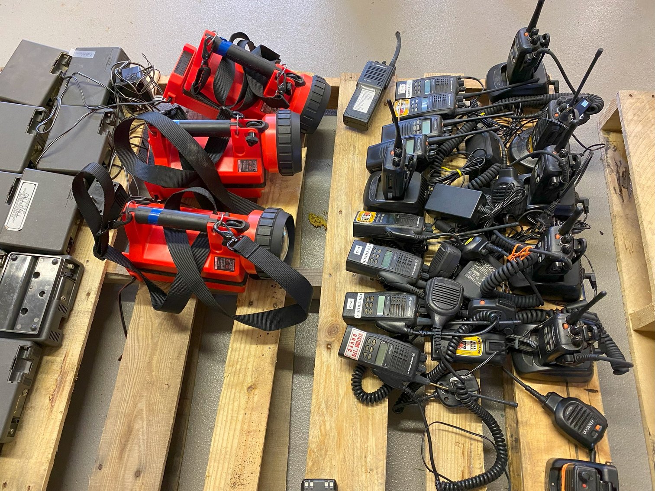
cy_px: 246
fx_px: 492
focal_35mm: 26
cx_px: 328
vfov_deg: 53.1
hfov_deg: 67.3
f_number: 1.8
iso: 320
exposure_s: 1/60
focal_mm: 4.25
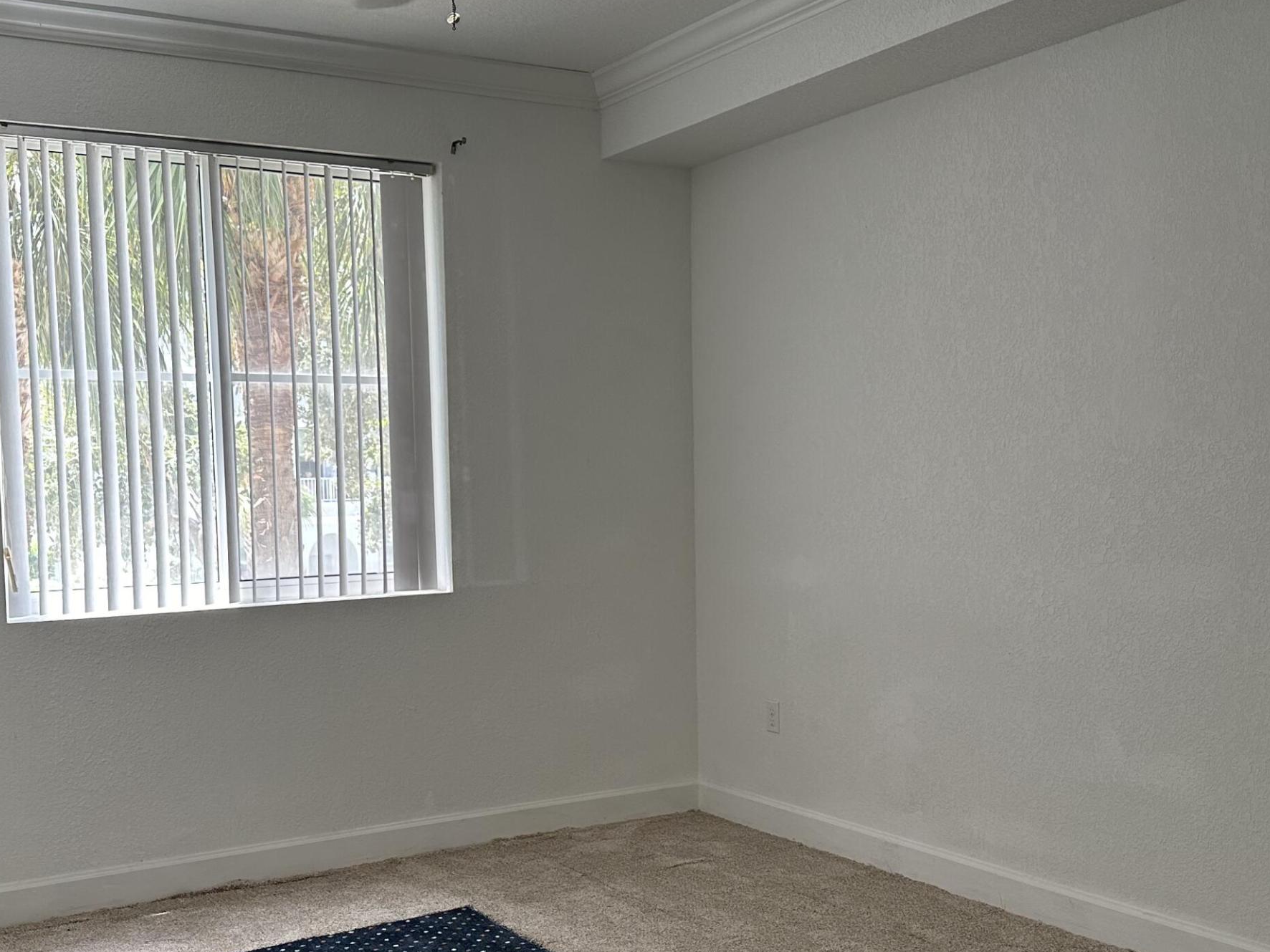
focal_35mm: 39
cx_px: 556
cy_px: 583
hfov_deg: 47.8
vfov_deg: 36.6
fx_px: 1431
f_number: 1.78
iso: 200
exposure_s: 1/120
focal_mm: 6.86
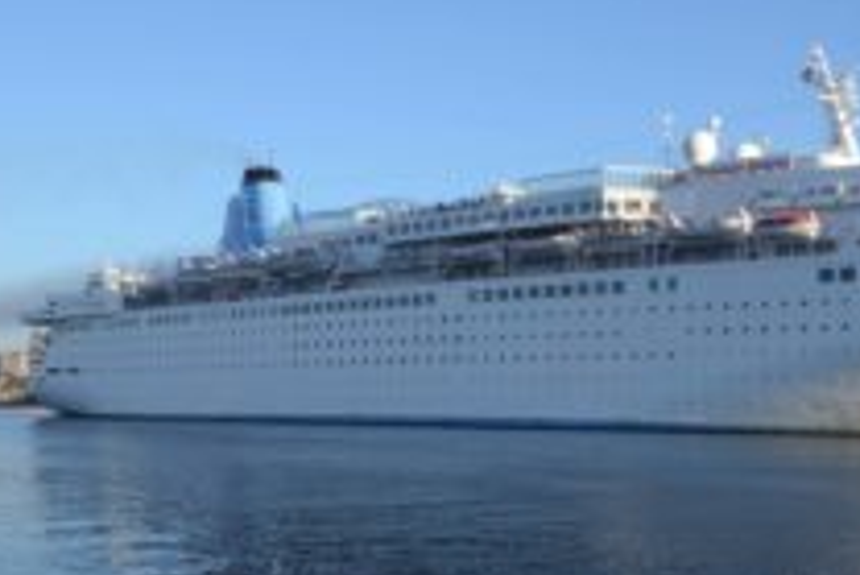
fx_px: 1267
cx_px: 624
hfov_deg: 36.8
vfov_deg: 24.7
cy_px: 534
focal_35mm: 53
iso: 320
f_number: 22
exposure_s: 1/60
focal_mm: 18
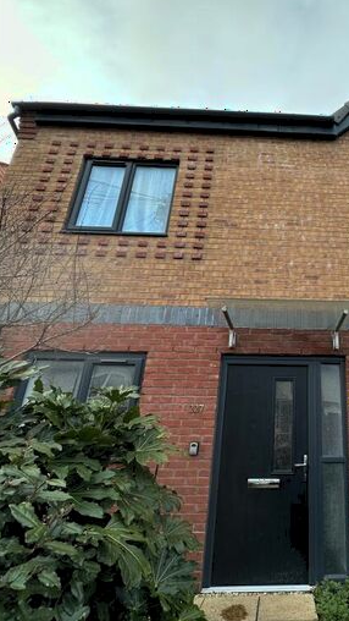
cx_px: 304
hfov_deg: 48.8
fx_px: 345
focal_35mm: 21
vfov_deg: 83.8
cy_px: 316
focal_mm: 2.22
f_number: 2.2
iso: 40
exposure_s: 1/100
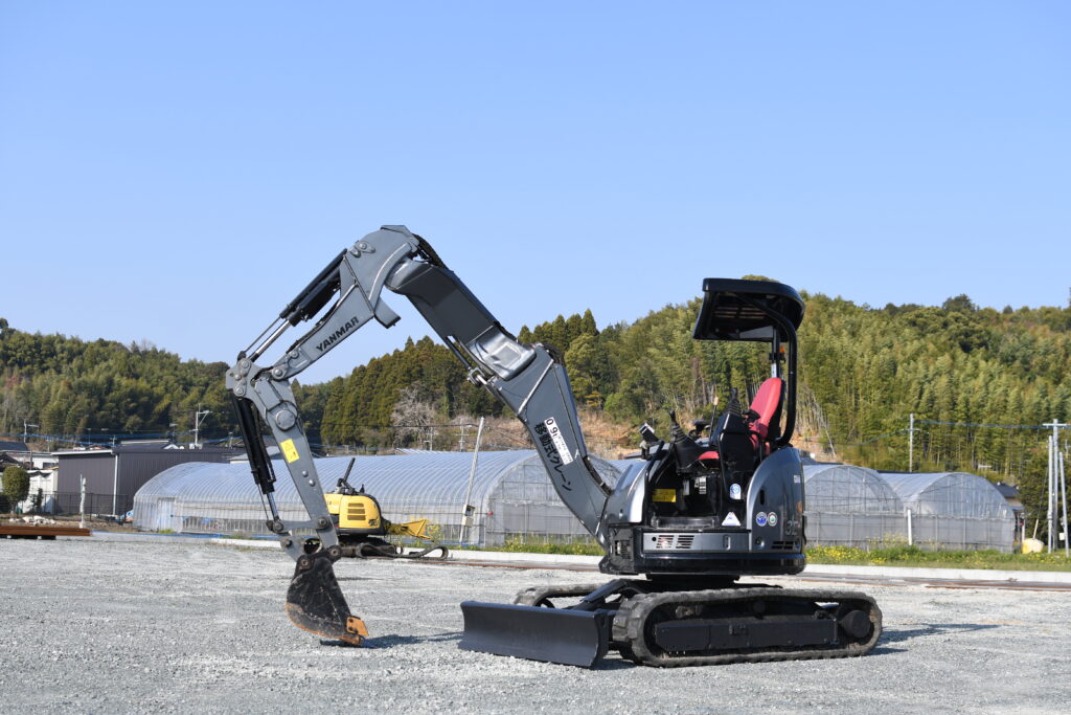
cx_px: 536
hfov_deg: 37.8
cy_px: 358
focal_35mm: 52
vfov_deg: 25.8
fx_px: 1562
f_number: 4
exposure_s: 1/800
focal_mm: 35
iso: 100
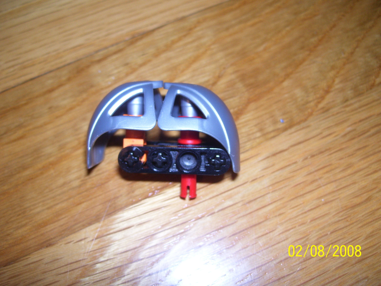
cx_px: 190
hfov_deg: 50.1
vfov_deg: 38.7
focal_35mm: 37
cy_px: 143
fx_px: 407
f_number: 2.7
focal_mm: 6
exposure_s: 1/60
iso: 80
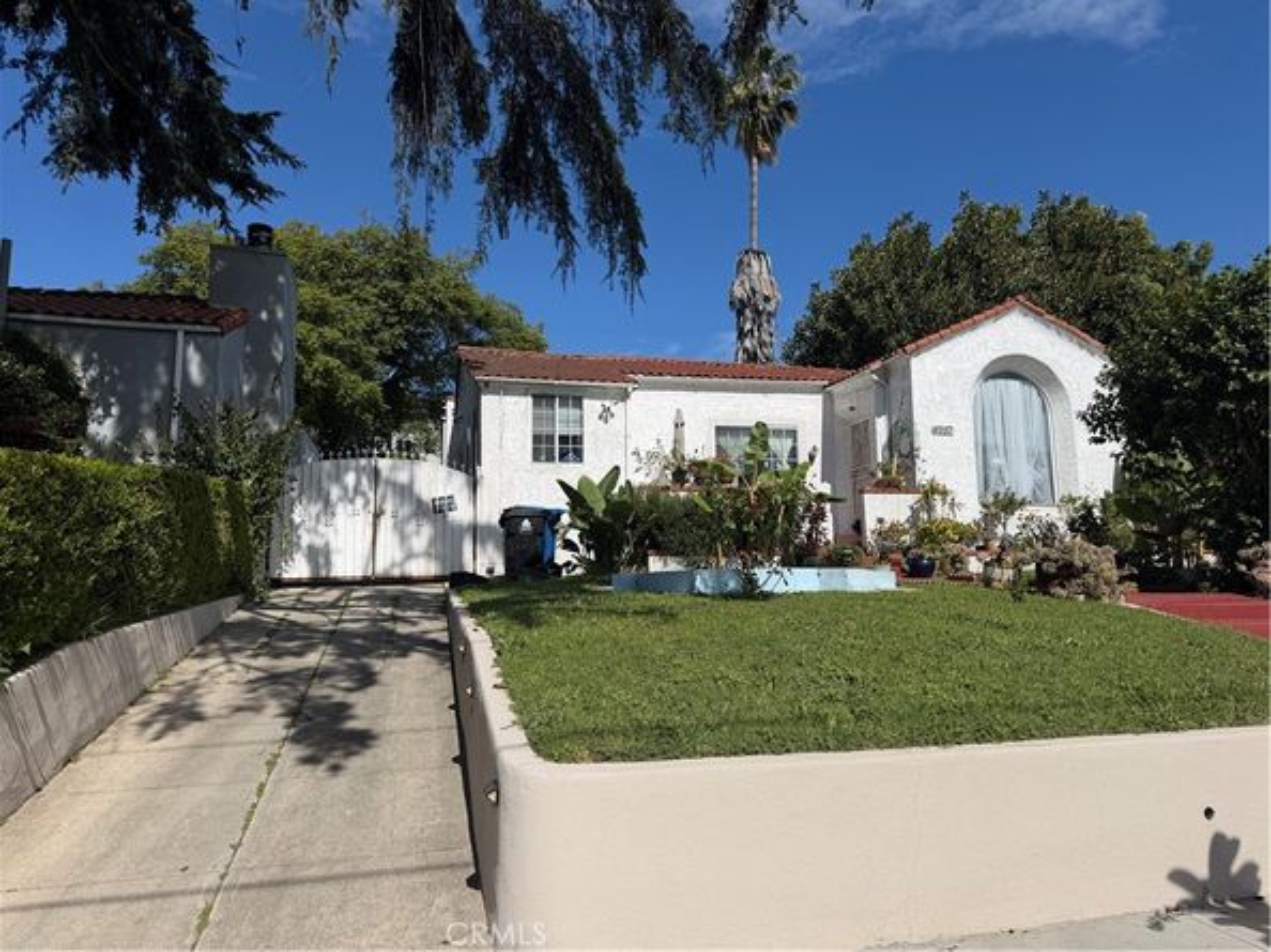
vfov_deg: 56.8
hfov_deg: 71.6
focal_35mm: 24
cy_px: 476
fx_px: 881
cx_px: 636
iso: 80
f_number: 1.78
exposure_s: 1/10309
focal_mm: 6.76
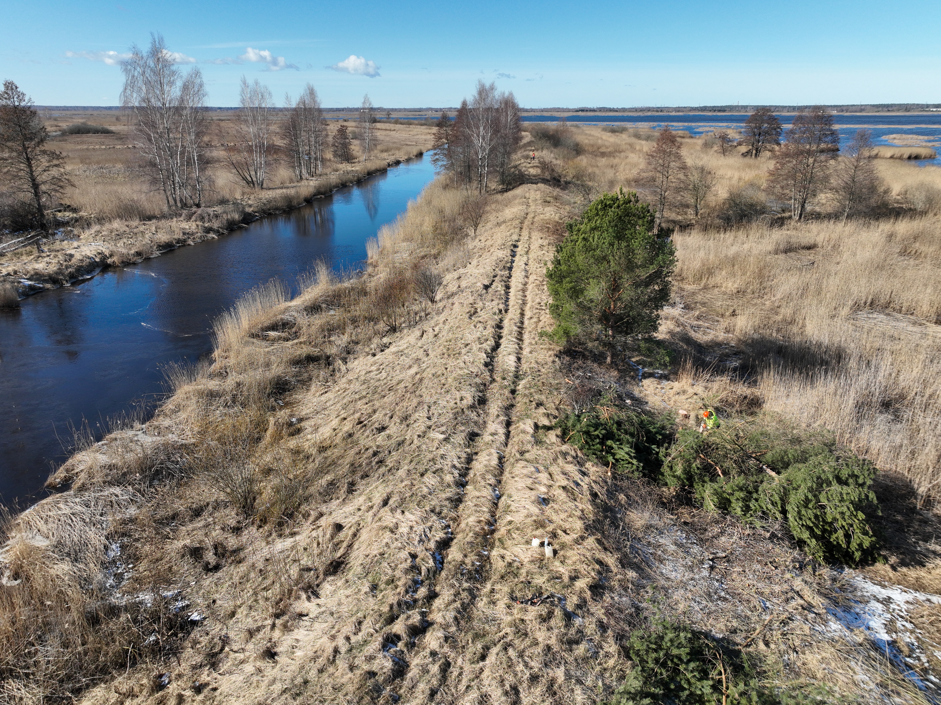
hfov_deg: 71.6
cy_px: 352
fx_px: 652
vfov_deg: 56.8
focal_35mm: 24
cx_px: 470
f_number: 2.8
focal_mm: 12.29
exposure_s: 1/1600
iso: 120
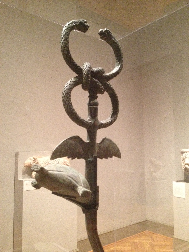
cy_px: 126
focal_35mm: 35
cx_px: 94
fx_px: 255
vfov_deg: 52.6
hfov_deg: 40.7
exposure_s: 1/15
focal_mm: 4.28
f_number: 2.4
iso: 500
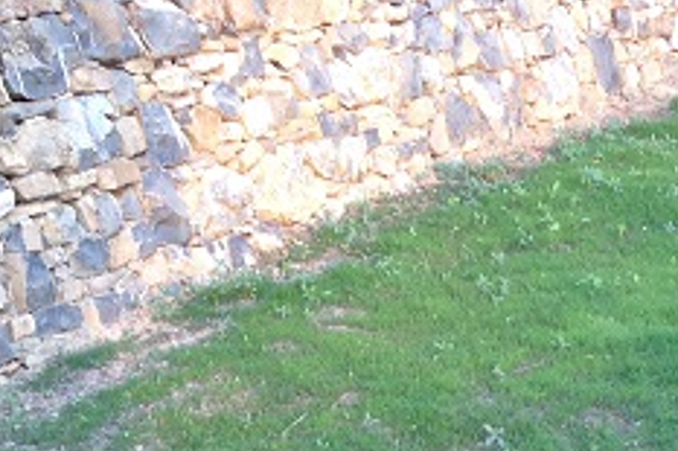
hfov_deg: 16.5
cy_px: 803
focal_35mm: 118
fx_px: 2221
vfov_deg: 10.9
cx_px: 864
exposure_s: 1/120
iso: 80
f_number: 2.4
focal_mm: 4.12
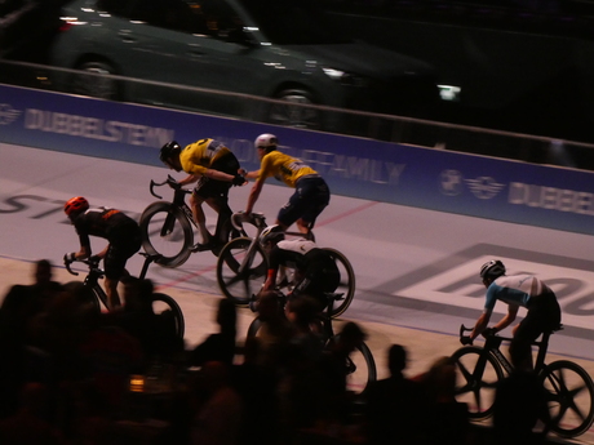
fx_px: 5817
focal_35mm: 339
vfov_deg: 4.4
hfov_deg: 5.8
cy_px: 222
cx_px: 297
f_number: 5.6
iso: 1000
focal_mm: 60.8
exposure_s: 1/125
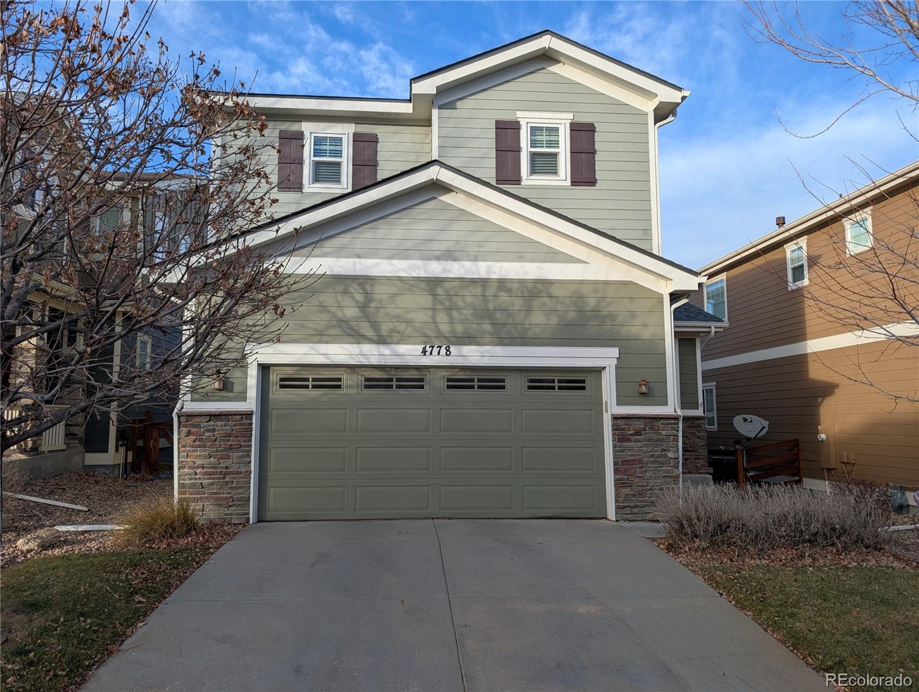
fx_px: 638
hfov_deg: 71.5
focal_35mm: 24
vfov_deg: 56.9
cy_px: 346
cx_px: 460
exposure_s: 1/458
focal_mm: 6.9
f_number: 1.68
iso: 22
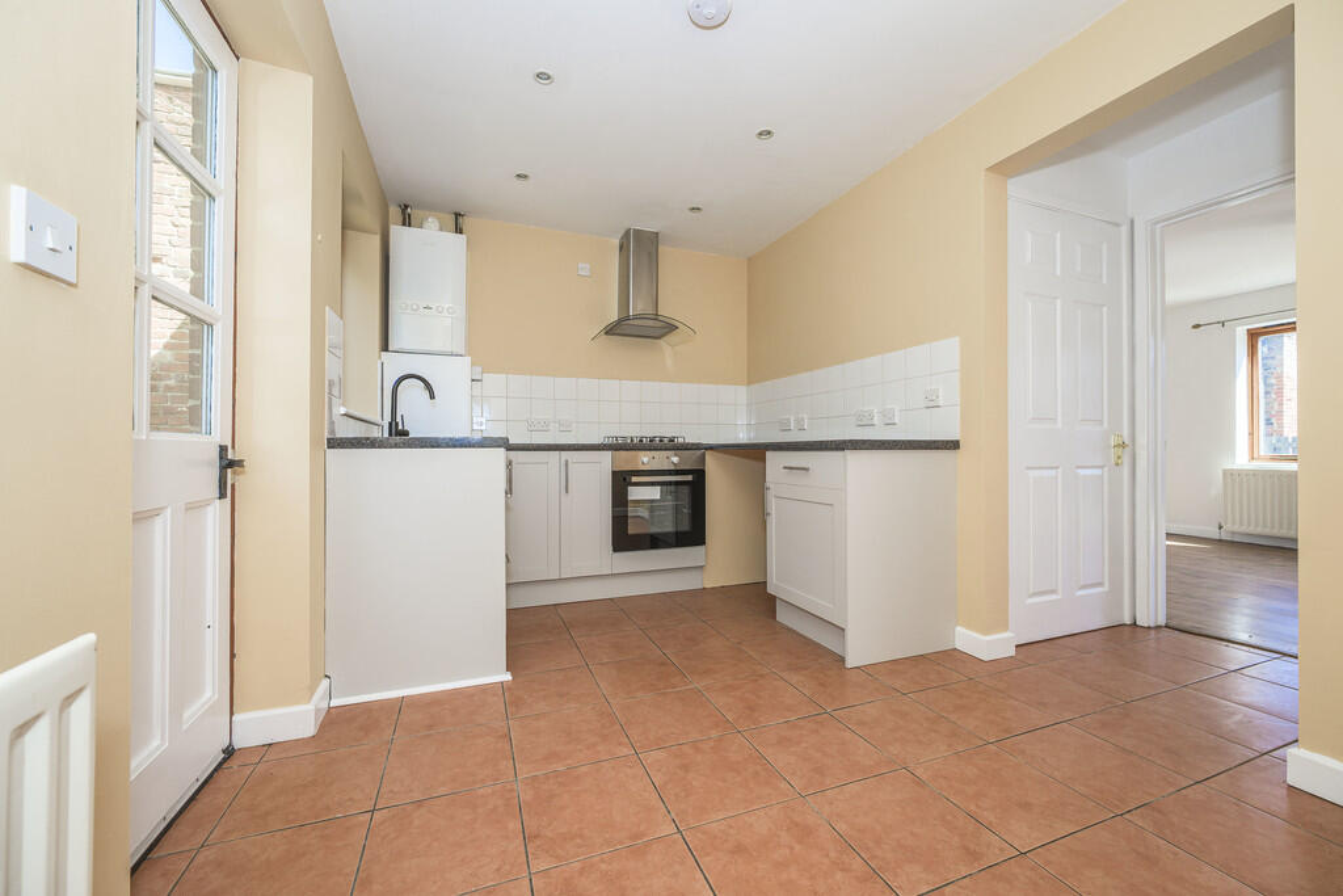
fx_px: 522
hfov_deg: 104.2
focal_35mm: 14
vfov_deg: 81.2
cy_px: 448
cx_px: 672
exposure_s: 1/125
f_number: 7.1
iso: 320
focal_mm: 14
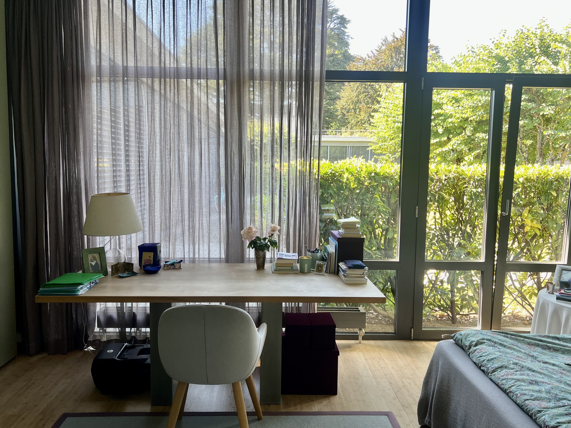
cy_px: 214
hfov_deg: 67.3
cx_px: 286
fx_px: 429
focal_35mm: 26
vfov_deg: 53.1
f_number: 1.5
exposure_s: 1/121
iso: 50
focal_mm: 5.7
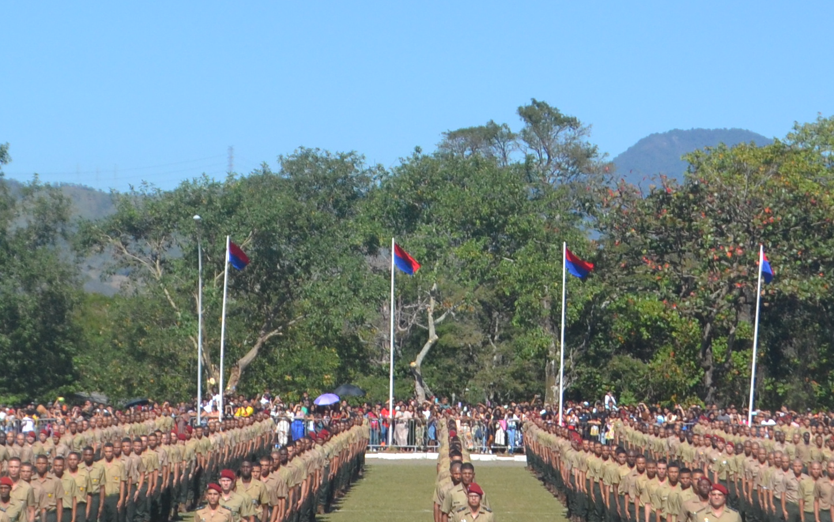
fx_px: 3319
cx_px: 485
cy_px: 206
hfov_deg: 14.3
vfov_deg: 9.0
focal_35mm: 146
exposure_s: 1/1600
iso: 400
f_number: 6.3
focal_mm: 30
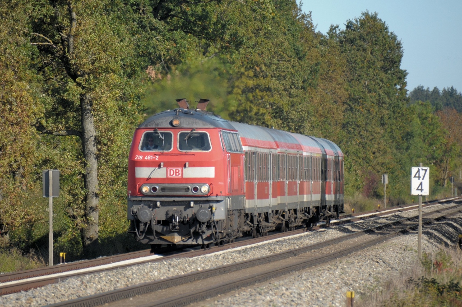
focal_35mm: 450
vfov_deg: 3.0
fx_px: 5768
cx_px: 231
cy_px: 154
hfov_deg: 4.6
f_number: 5.6
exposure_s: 1/800
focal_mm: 300
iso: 320
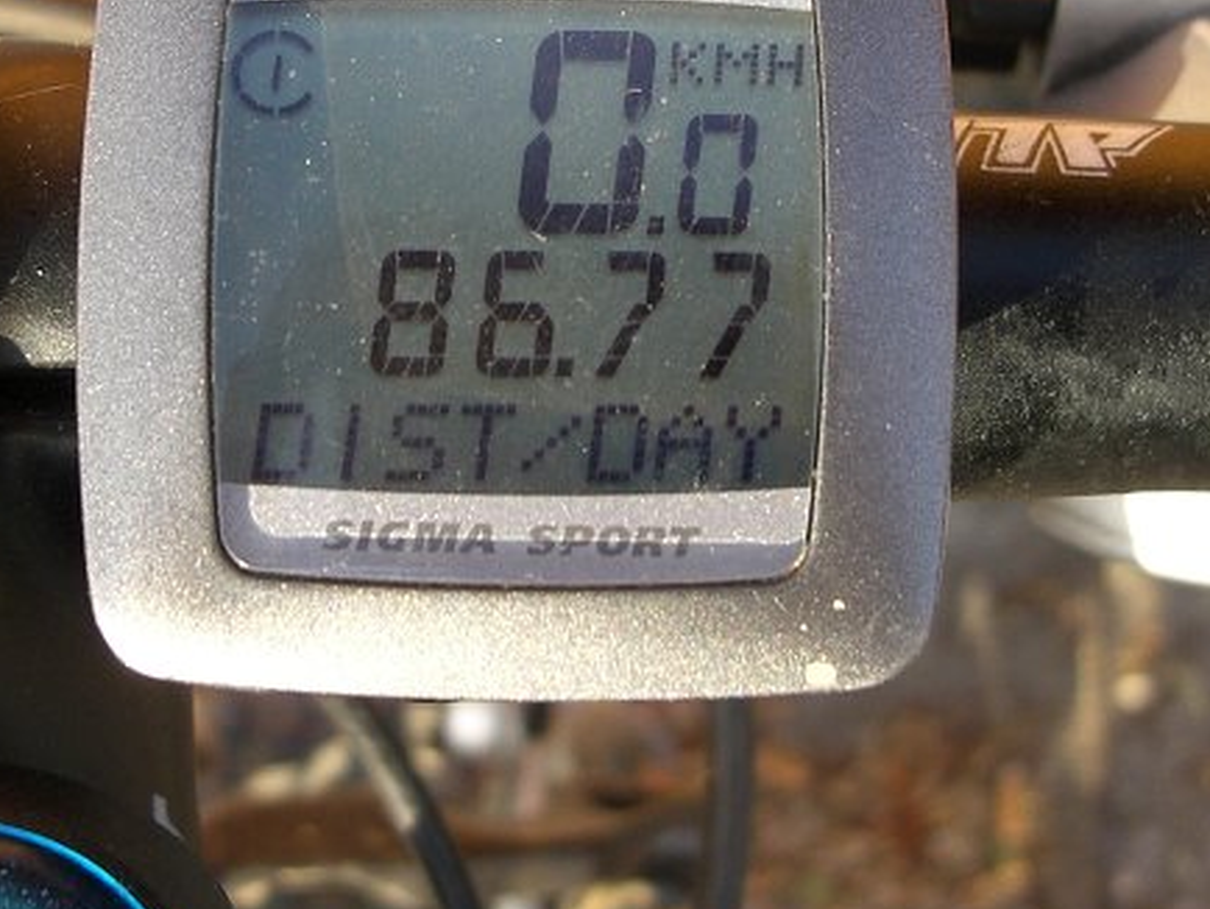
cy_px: 312
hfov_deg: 27.7
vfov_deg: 21.0
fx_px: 2448
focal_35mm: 70
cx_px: 549
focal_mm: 6.3
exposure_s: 1/160
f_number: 3.1
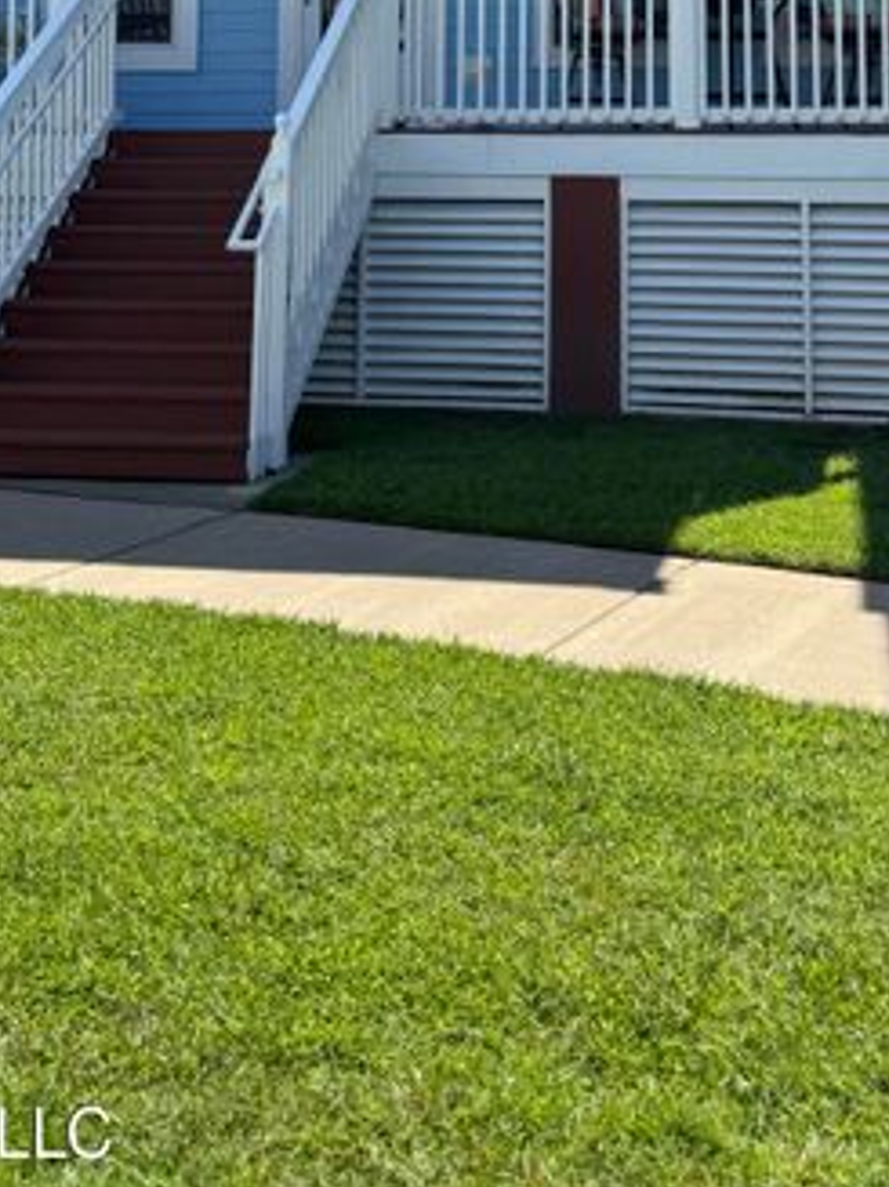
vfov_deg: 35.6
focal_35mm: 49
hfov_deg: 29.6
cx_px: 523
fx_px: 1679
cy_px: 34
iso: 80
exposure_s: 1/2959
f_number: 1.78
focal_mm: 6.76
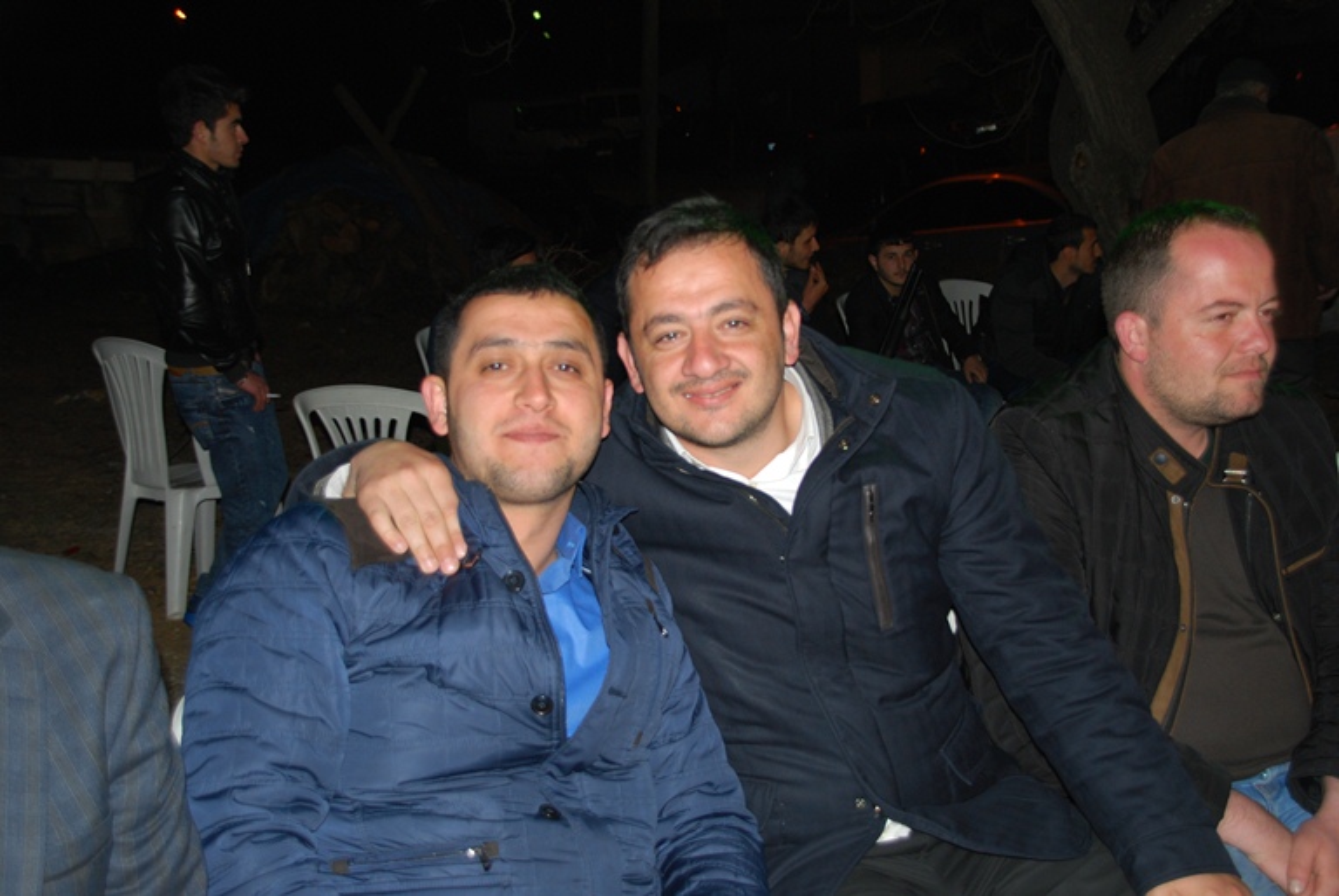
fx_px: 1787
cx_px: 670
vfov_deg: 28.1
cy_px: 448
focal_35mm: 48
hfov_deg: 41.1
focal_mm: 32
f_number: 4.2
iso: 200
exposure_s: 1/60
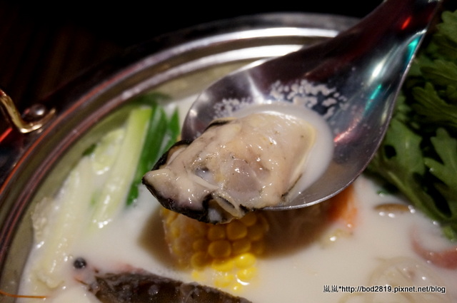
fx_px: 513
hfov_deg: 48.0
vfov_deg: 32.9
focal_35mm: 40
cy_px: 152
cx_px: 228
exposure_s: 1/50
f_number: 4.5
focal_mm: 27
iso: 3200
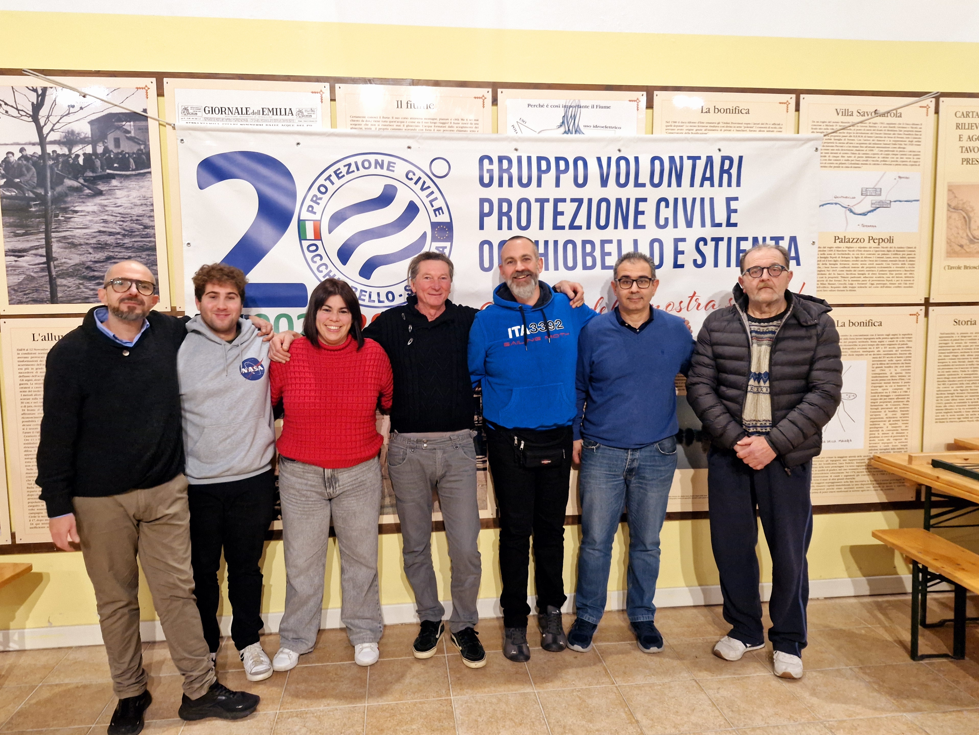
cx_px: 486
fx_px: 679
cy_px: 361
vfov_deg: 56.8
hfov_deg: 71.6
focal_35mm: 24
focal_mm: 5.54
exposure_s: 1/100
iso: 1000
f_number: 1.8
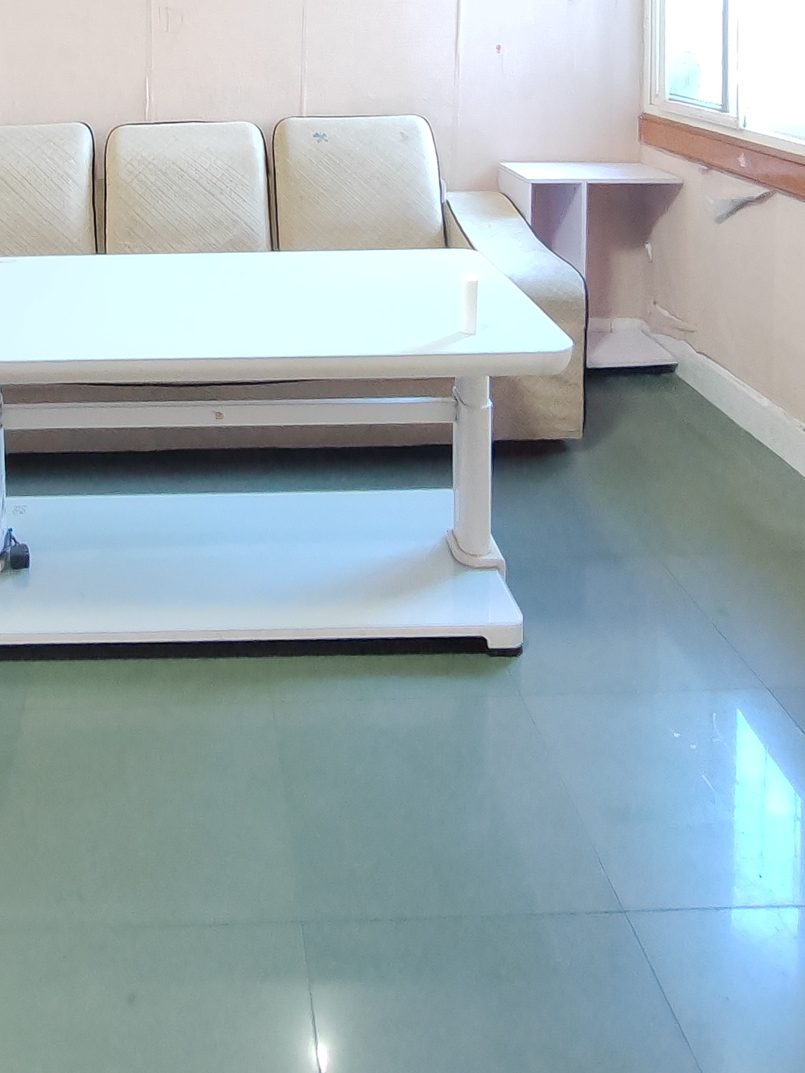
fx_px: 1054
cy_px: 45
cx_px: 197
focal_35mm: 34
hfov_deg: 40.6
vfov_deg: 46.7
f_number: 2.2
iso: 1250
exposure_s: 1/33
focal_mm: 1.68
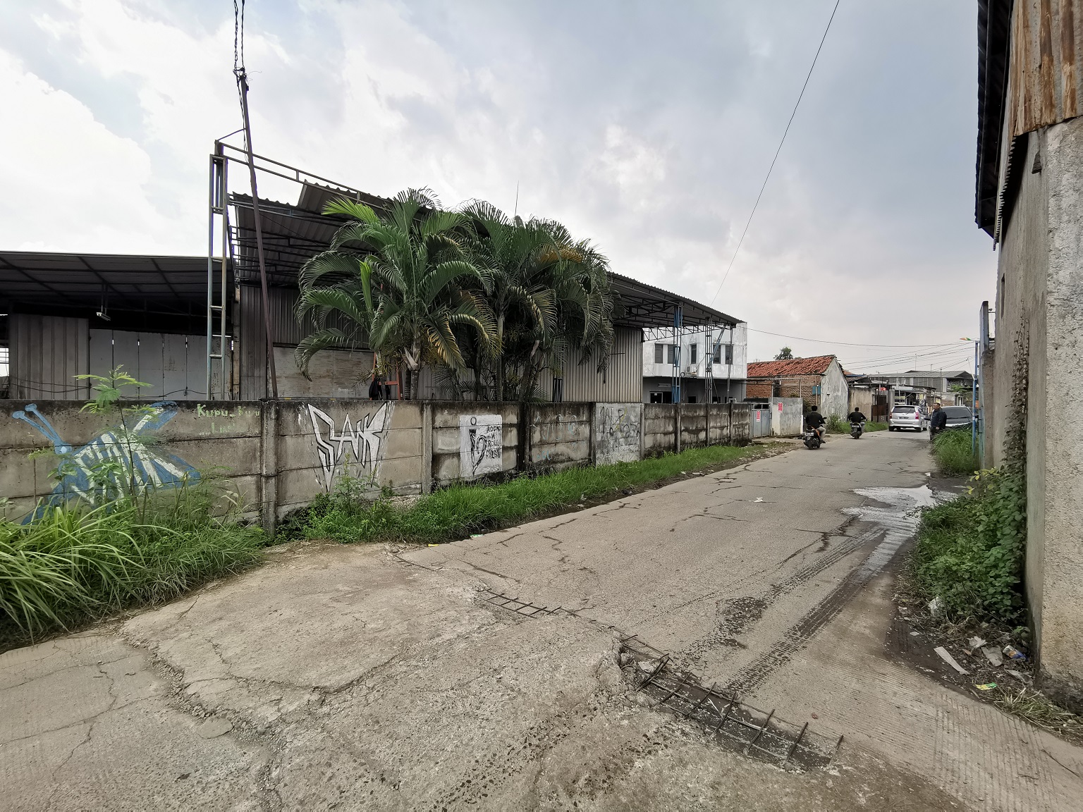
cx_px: 542
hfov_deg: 94.5
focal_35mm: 16
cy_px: 406
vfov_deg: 78.1
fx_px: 501
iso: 50
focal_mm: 2.35
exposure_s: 1/454
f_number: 2.2
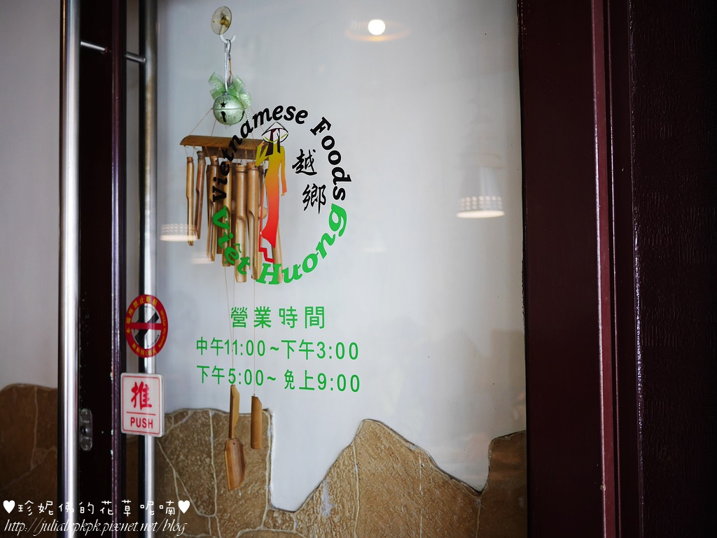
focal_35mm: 40
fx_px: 829
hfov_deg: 46.8
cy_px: 269
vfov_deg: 36.0
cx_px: 358
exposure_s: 1/100
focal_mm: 20
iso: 200
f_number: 1.7
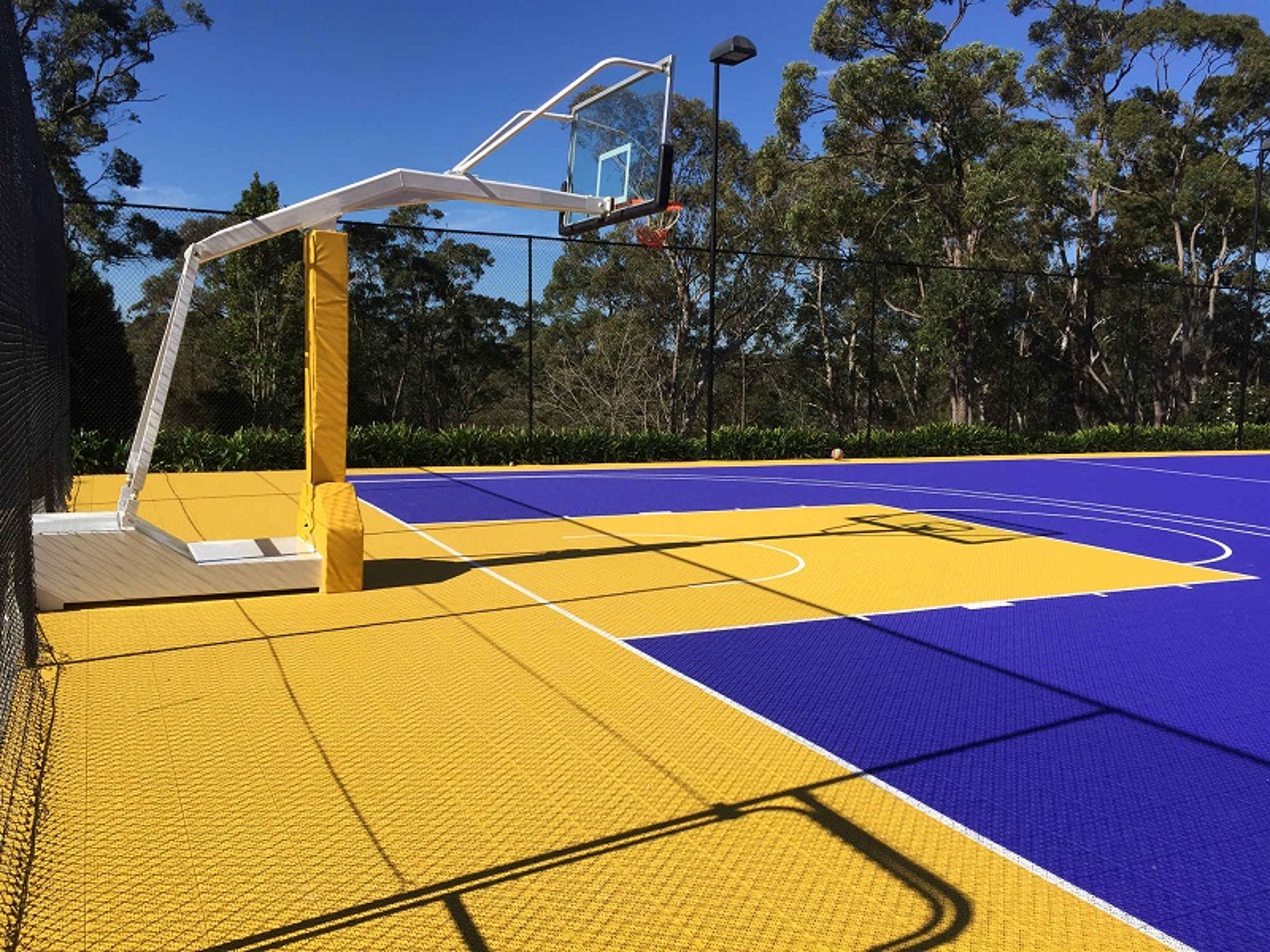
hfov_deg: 61.7
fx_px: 1064
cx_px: 635
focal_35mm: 29
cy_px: 476
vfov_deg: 48.2
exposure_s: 1/2083
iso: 32
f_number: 2.2
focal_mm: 4.15
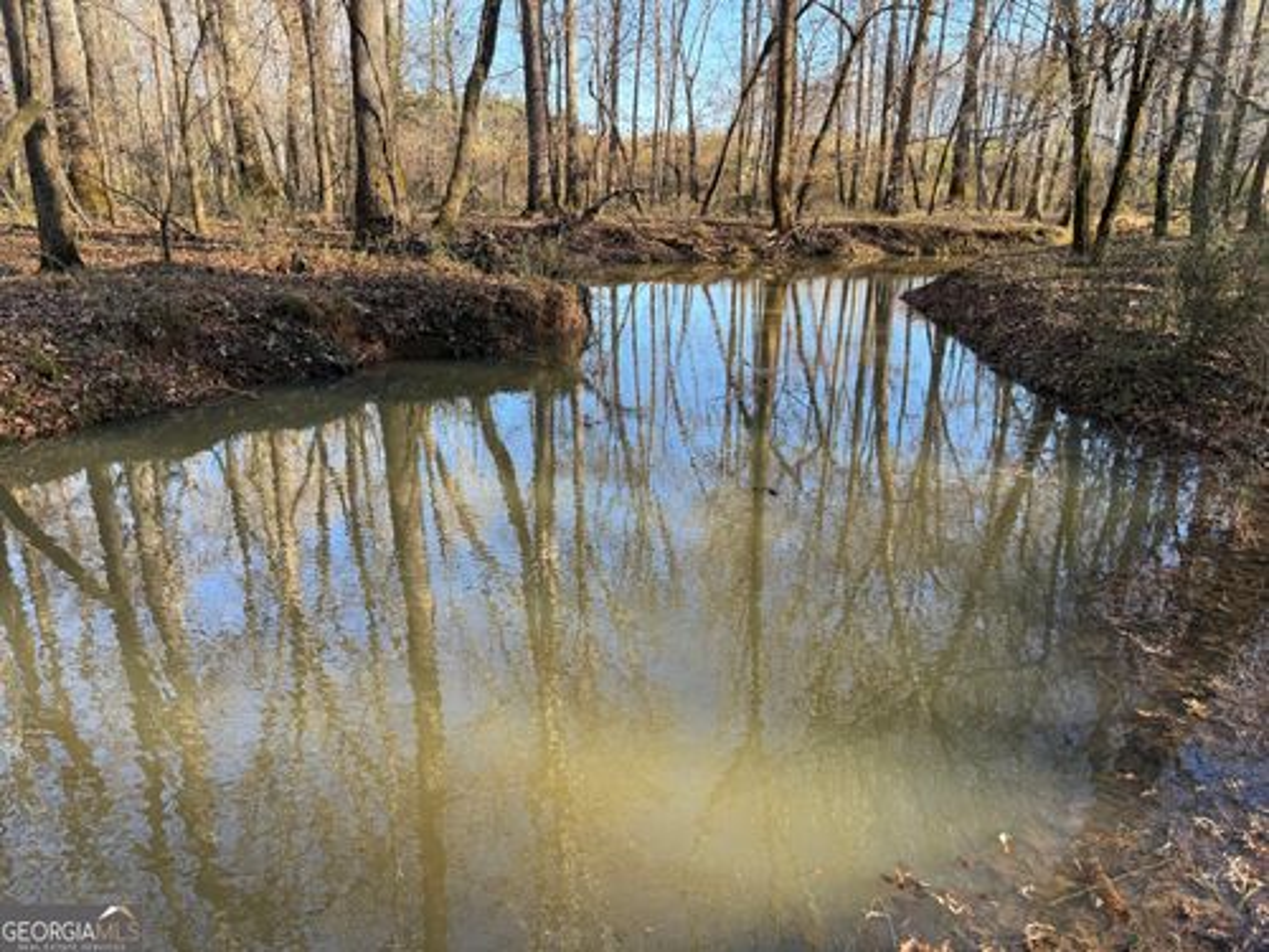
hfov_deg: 71.6
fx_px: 880
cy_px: 476
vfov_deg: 56.8
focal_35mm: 24
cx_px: 634
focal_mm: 6.76
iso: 100
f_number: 1.78
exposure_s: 1/407
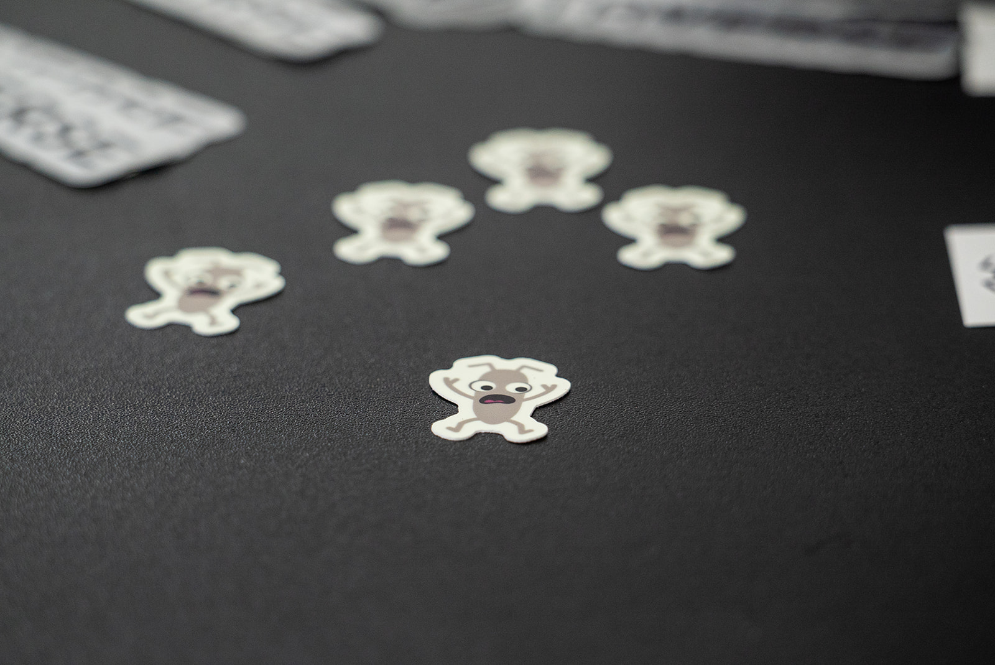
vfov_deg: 7.2
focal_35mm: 190
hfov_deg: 10.8
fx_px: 5255
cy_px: 332
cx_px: 498
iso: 1600
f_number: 5.6
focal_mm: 190
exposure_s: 1/200
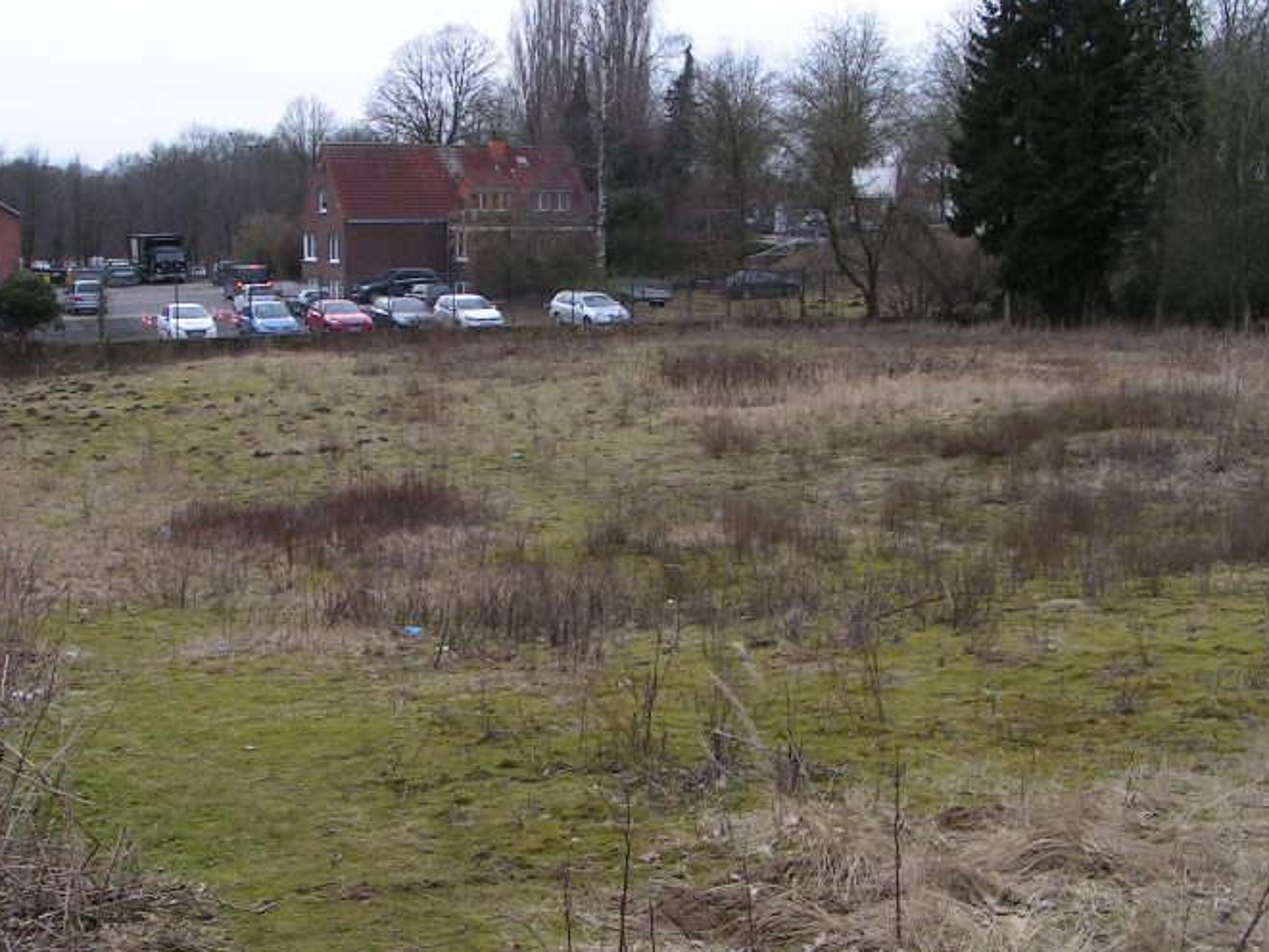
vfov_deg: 31.5
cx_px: 541
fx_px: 1687
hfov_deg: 41.1
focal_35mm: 46
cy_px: 447
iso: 50
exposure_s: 1/60
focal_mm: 5.8
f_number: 5.6
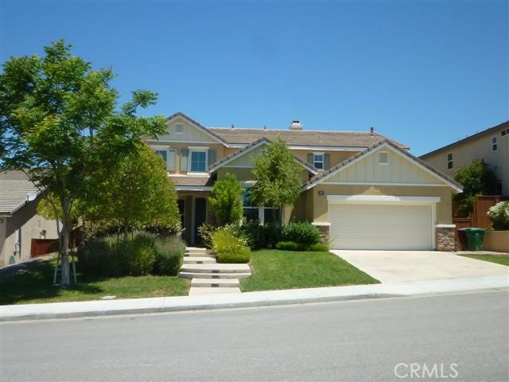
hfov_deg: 52.6
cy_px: 191
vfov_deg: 40.7
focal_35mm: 35
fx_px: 515
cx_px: 254
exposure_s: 1/800
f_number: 5.6
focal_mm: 5.2
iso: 200
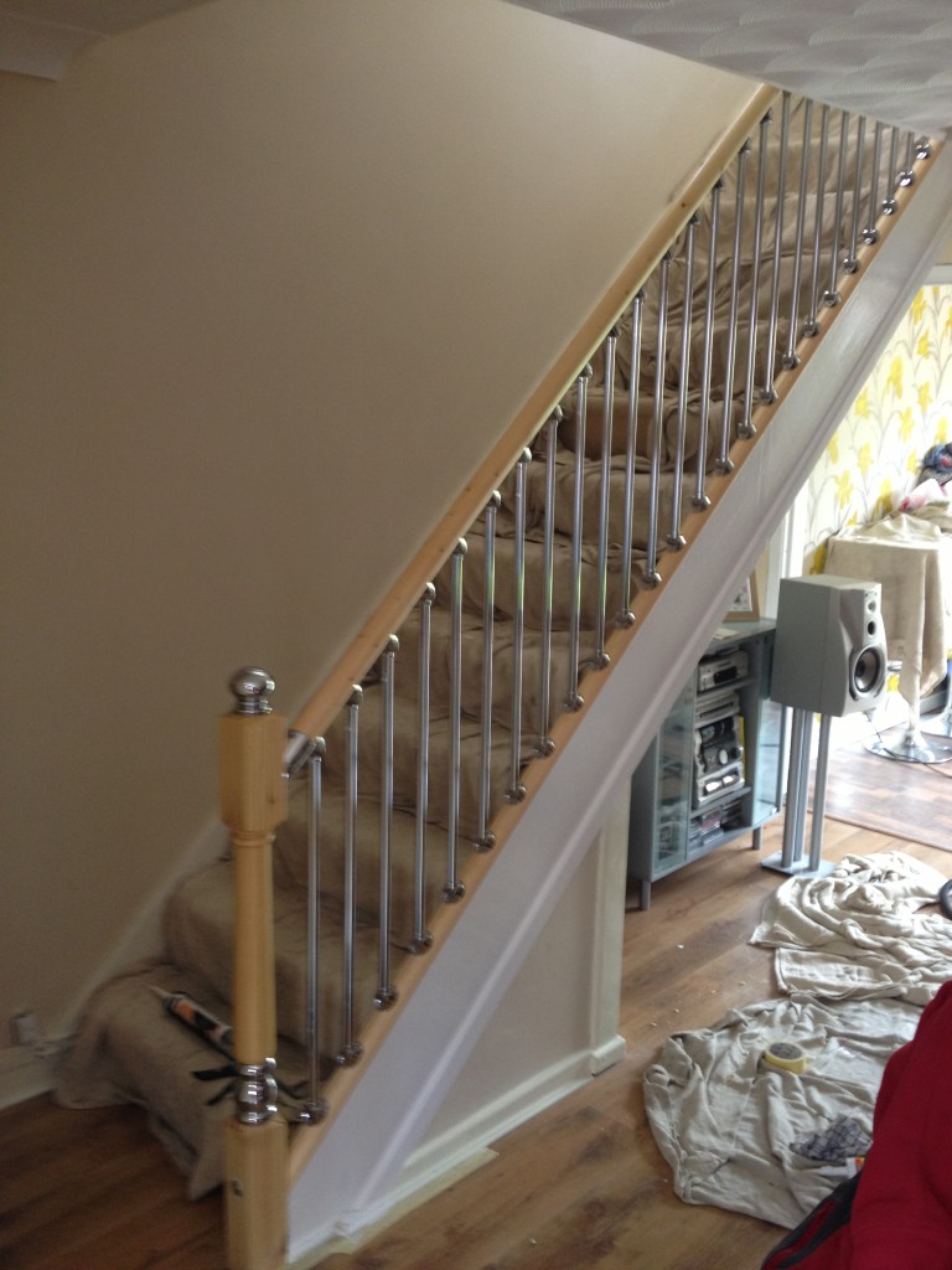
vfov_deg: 52.6
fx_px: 1283
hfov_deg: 40.7
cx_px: 476
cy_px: 635
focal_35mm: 35
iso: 100
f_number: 2.4
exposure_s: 1/20
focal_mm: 4.28
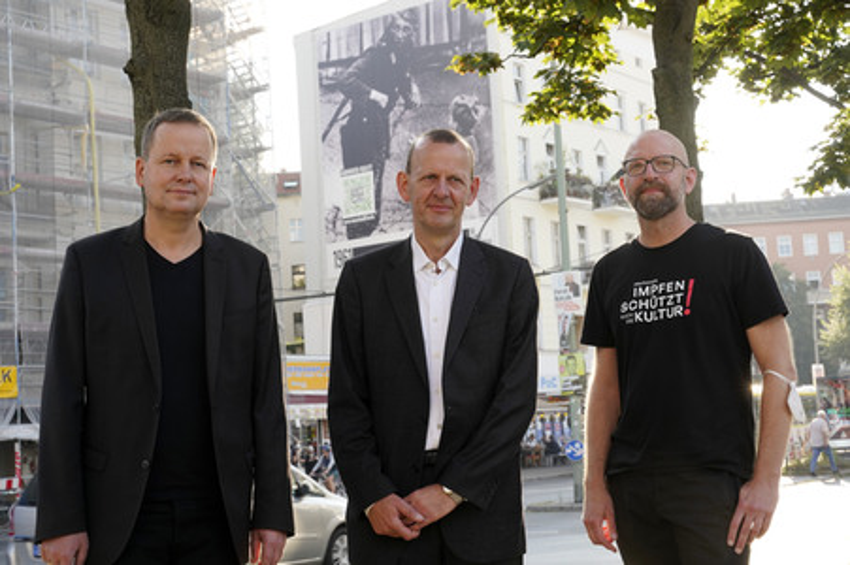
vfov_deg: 25.5
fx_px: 1250
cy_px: 282
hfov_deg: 37.5
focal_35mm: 53
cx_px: 425
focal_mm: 53
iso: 640
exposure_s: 1/200
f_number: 10
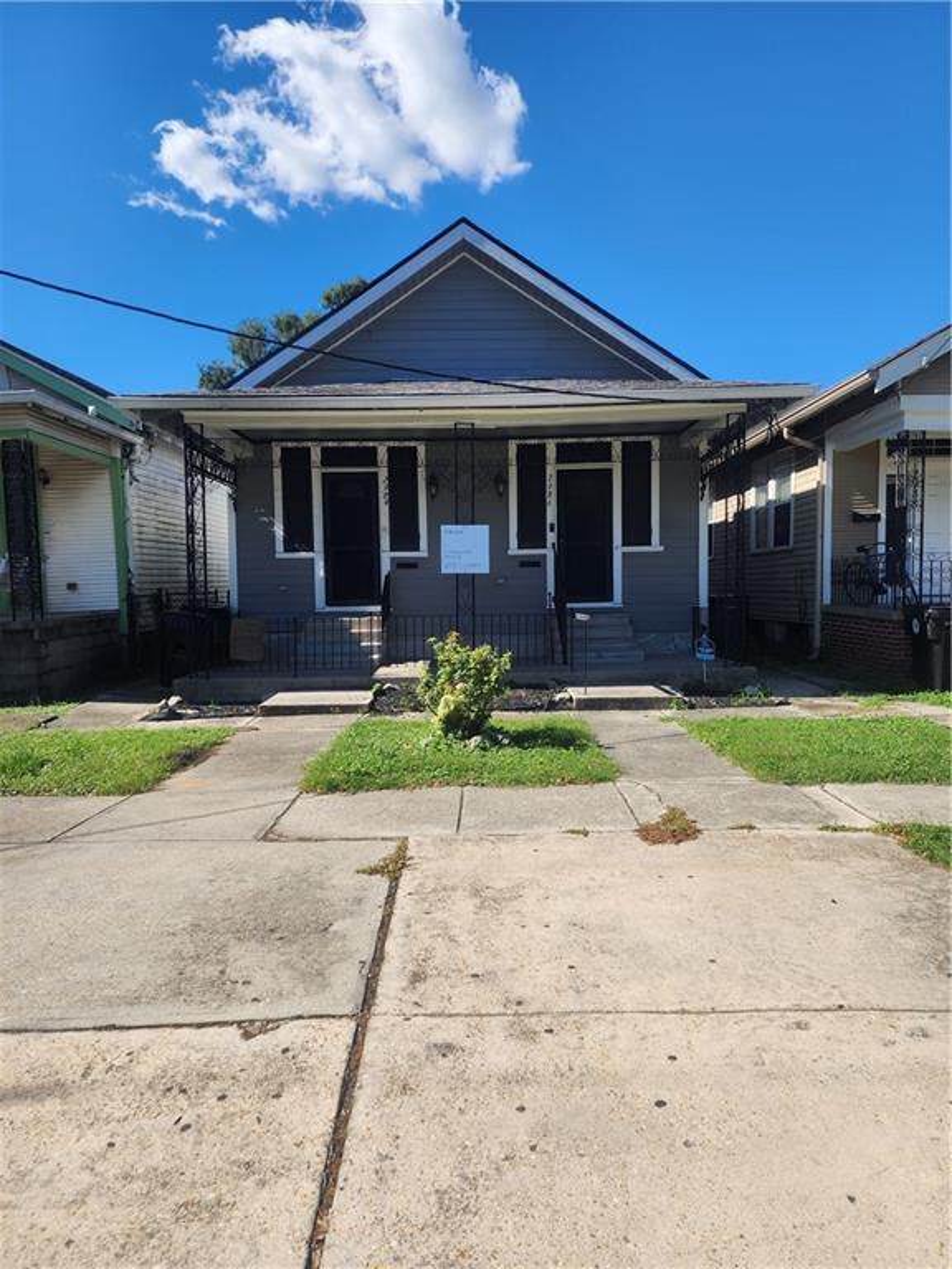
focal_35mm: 23
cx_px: 476
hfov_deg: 58.9
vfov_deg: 73.9
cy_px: 634
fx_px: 843
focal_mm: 6.4
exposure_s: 1/907
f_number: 1.8
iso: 12
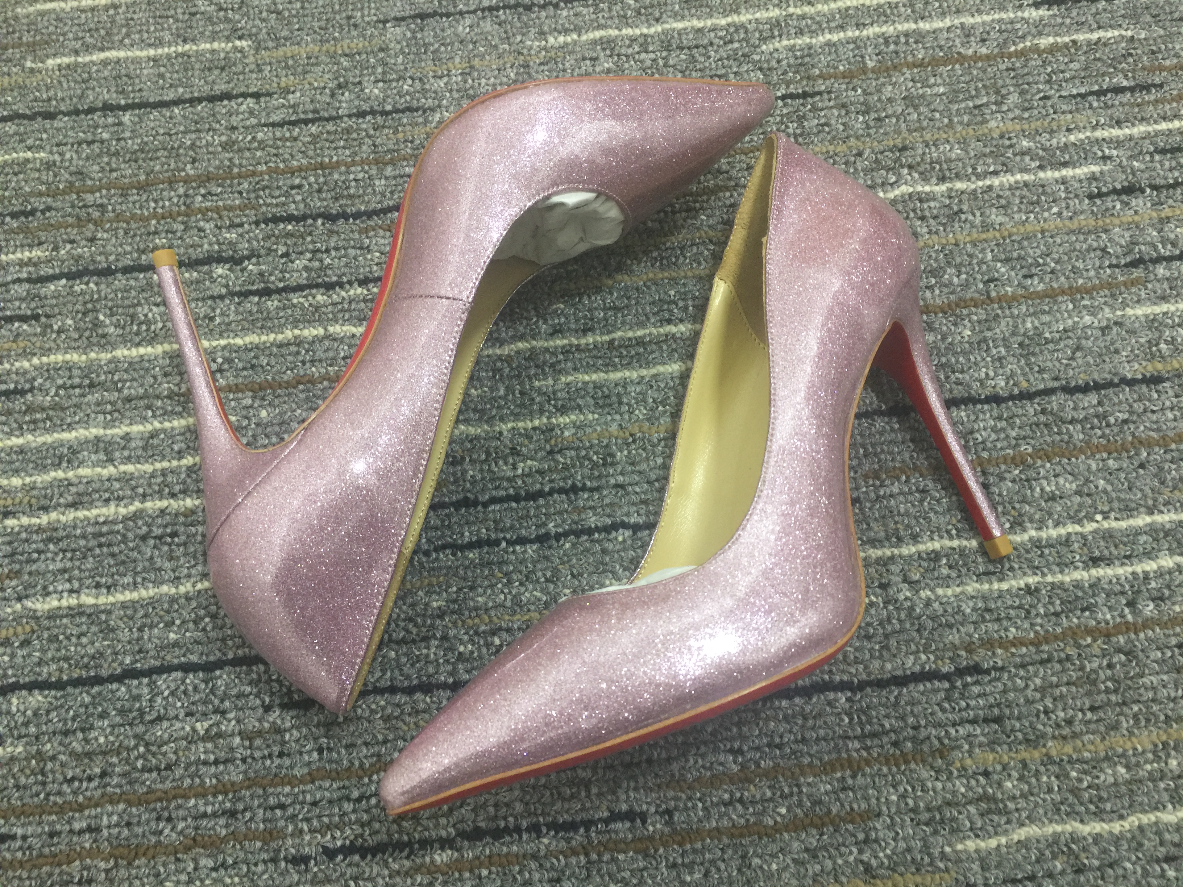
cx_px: 592
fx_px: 991
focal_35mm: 29
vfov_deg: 48.2
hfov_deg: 61.7
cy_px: 444
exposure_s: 1/17
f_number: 2.2
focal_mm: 4.15
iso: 80
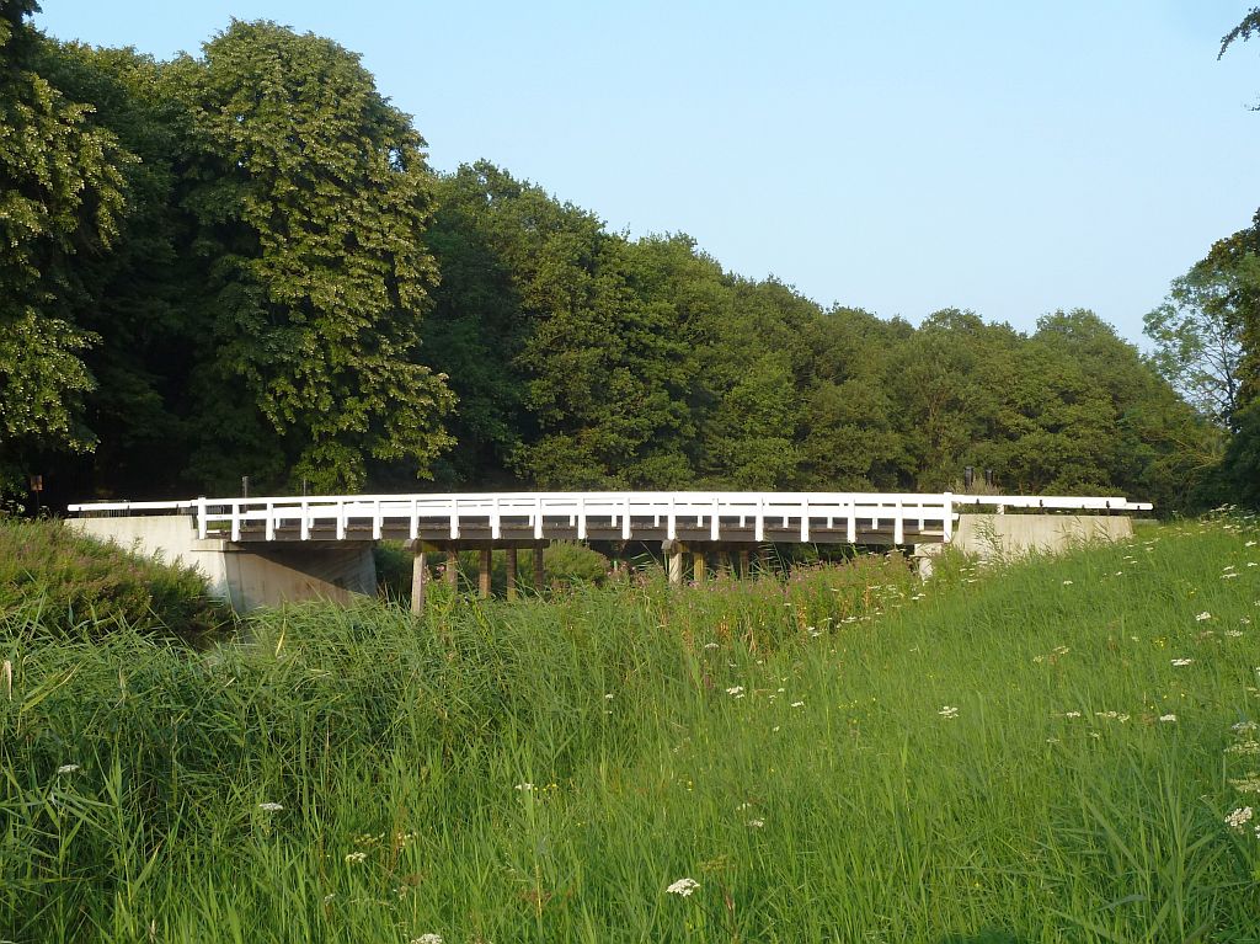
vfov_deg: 34.3
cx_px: 630
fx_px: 1528
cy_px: 472
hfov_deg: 44.8
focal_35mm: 42
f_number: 4
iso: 80
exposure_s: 1/160
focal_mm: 6.9
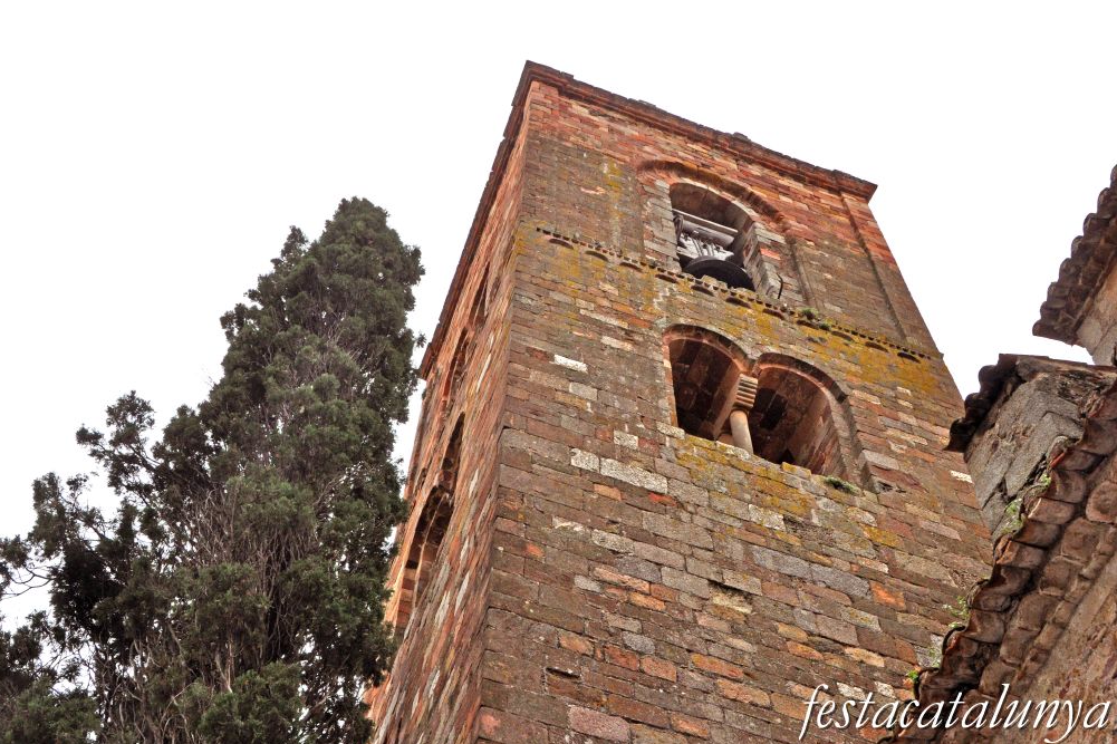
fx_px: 1474
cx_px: 547
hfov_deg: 41.5
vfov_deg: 28.3
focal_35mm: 48
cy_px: 368
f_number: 13
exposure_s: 1/200
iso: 500
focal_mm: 31
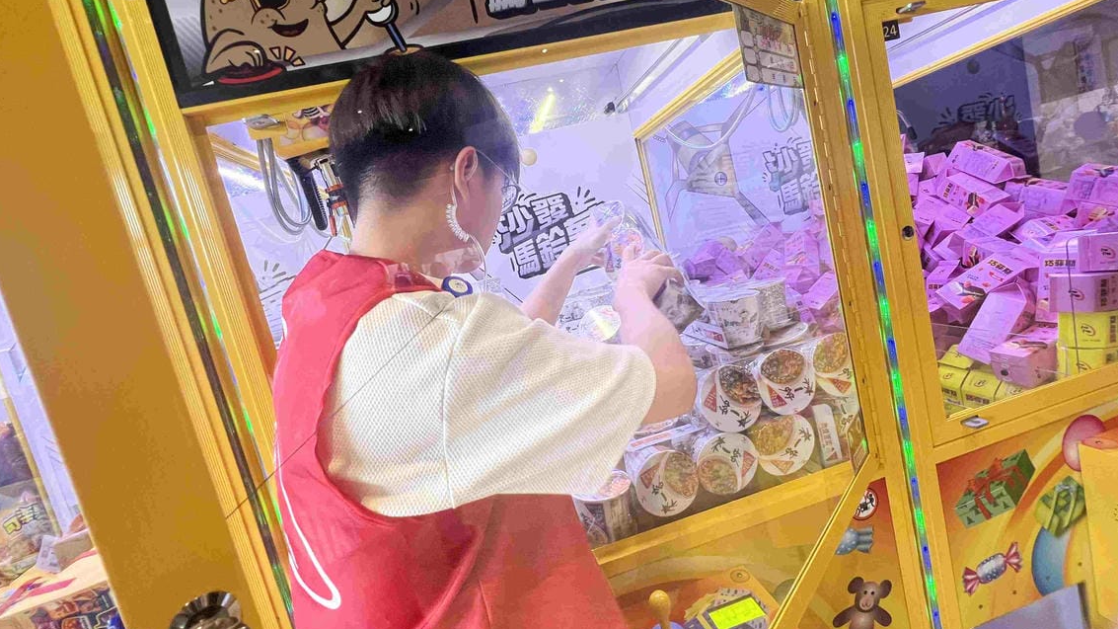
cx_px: 557
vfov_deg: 70.5
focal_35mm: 15
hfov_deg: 103.0
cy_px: 297
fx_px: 445
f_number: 1.8
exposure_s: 1/120
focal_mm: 1.57
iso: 125
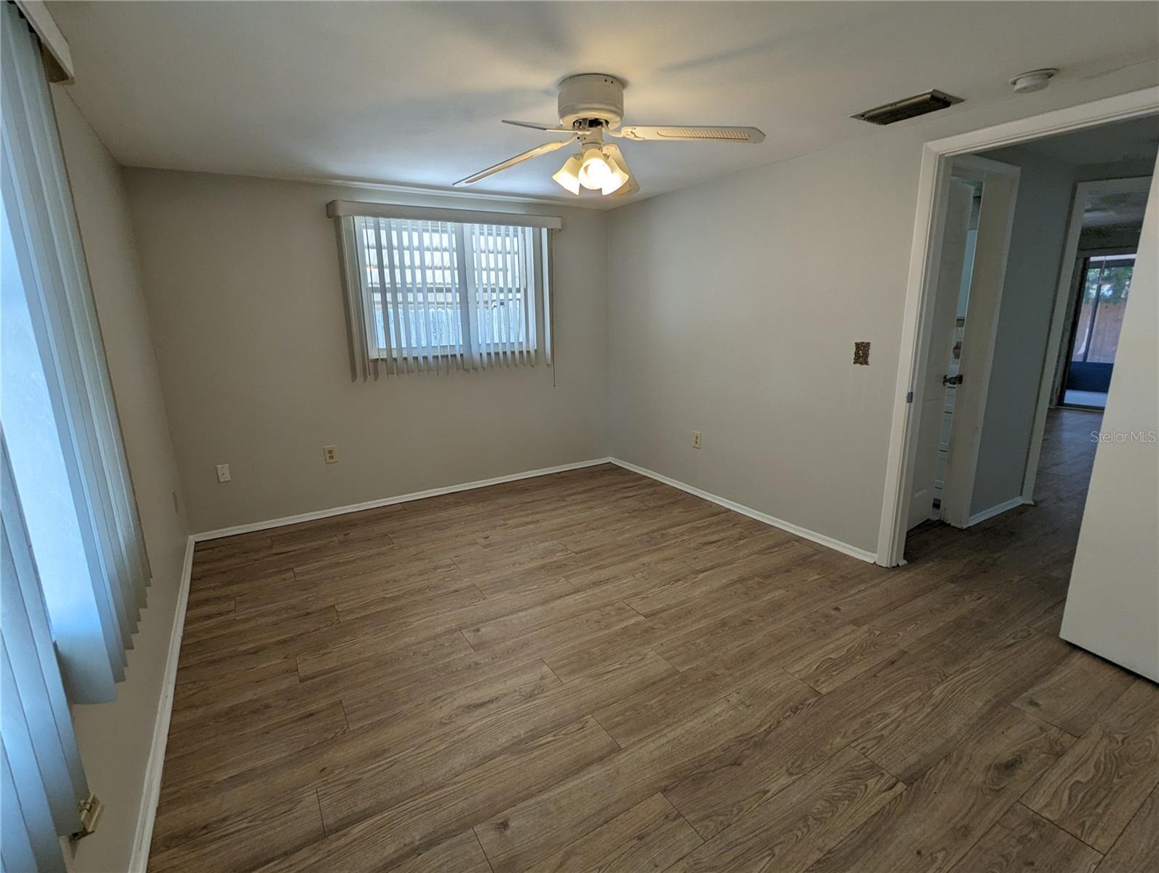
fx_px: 536
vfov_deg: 78.2
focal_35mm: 16
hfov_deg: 94.4
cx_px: 580
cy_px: 436
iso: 52
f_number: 2.2
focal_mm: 2.35
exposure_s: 1/152
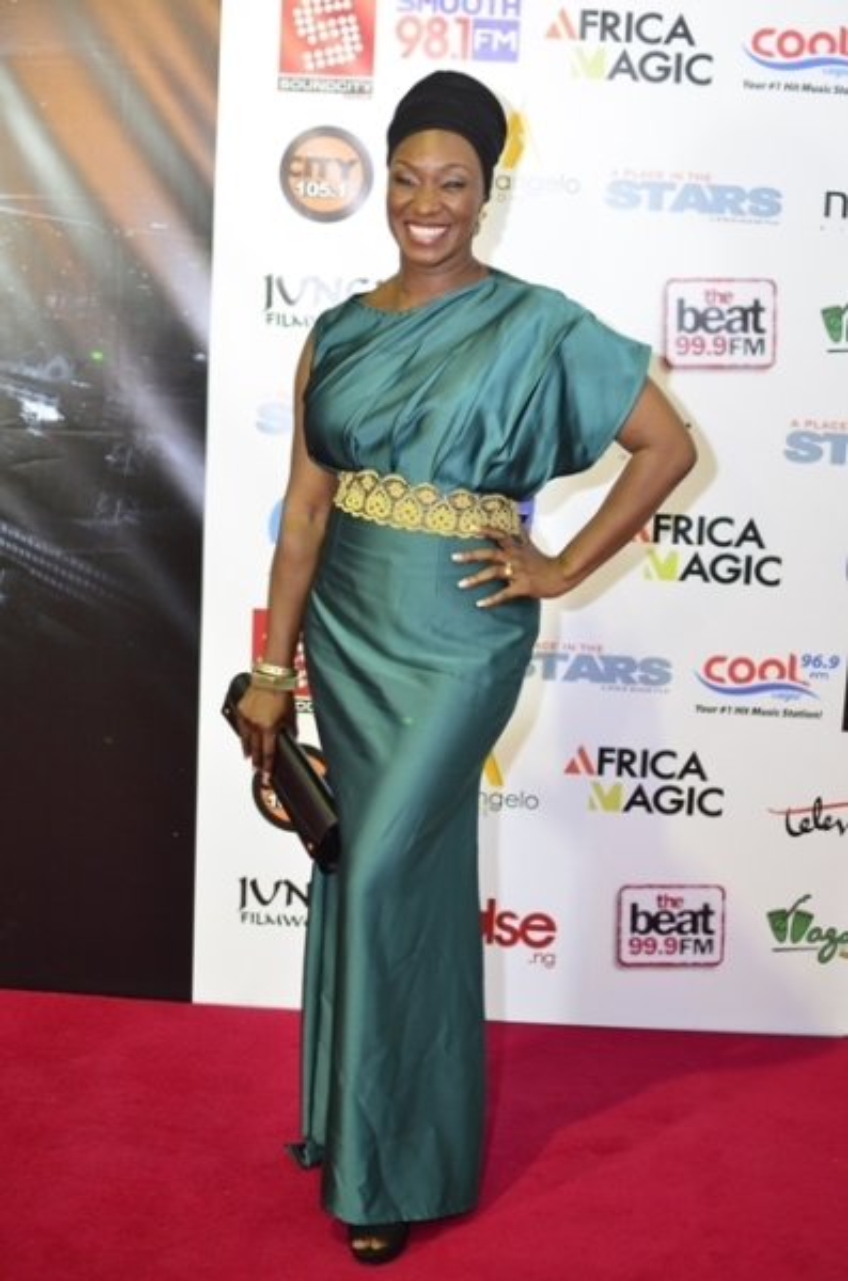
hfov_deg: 25.6
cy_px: 640
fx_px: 1865
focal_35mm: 52
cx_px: 424
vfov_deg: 37.9
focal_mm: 35
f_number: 2
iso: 640
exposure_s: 1/60
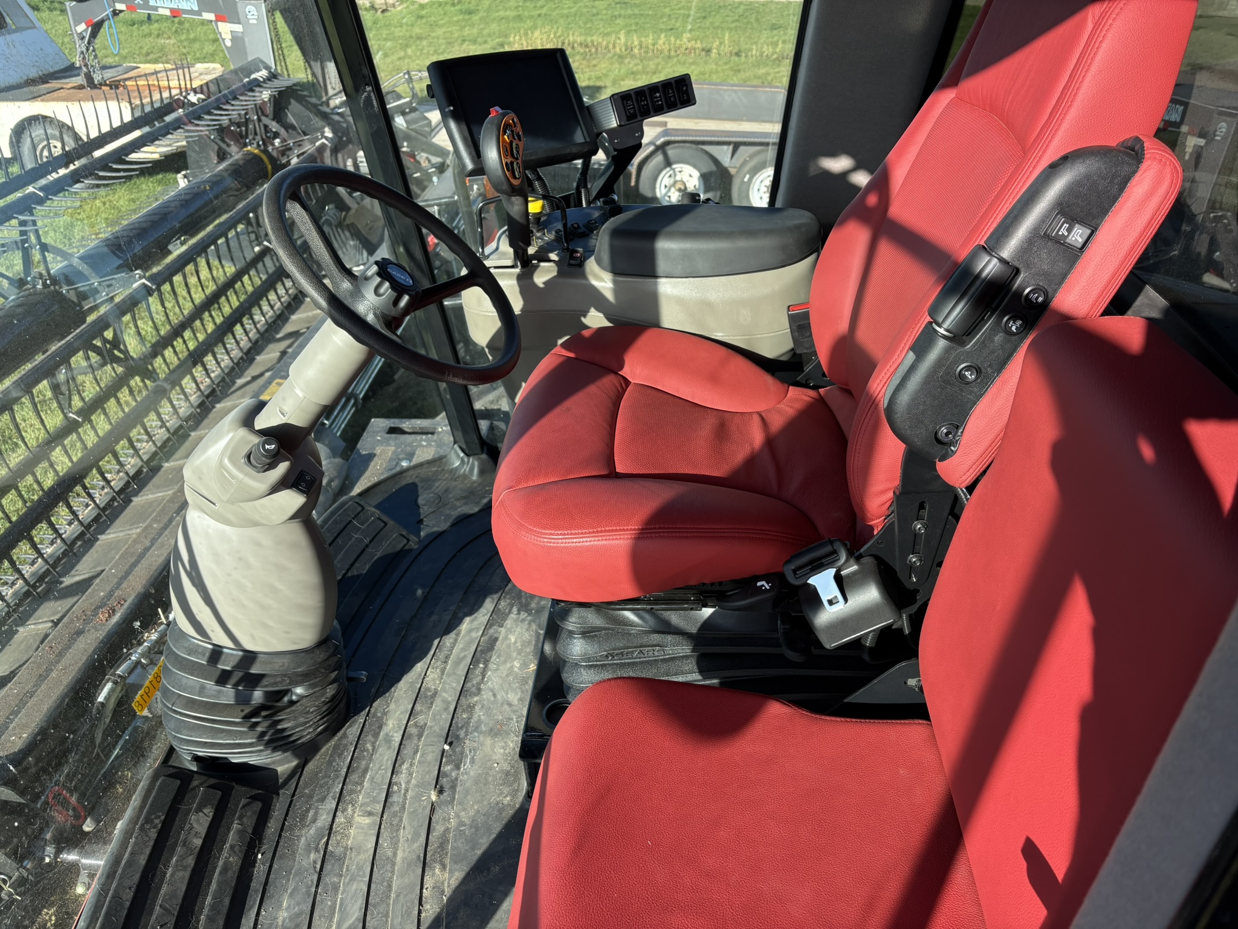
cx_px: 619
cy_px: 464
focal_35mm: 26
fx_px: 930
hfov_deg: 67.3
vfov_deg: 53.1
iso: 50
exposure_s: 1/647
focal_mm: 5.96
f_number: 1.6
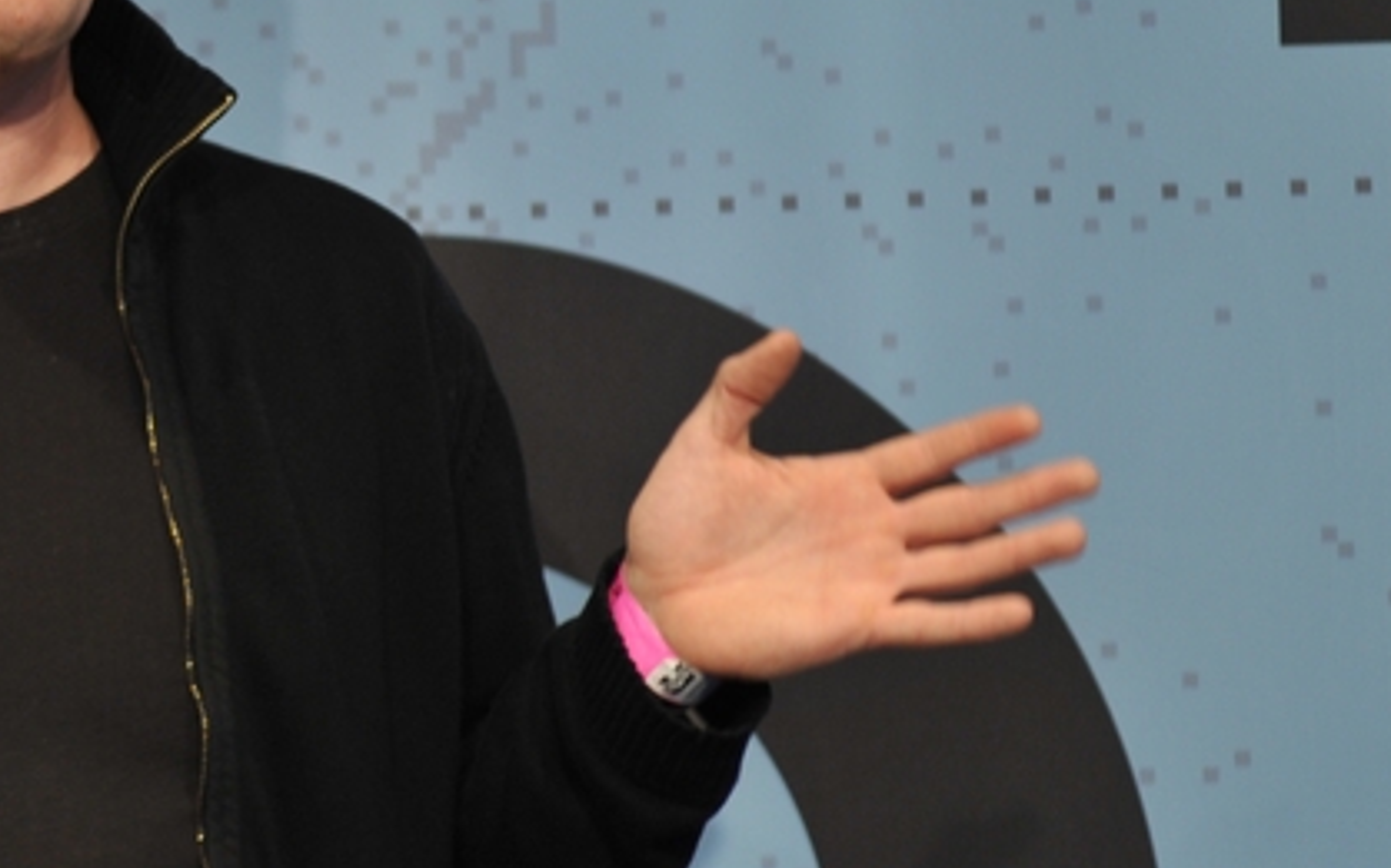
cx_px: 43
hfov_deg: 4.3
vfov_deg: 2.7
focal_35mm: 487
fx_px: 18457
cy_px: 215
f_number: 3.2
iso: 800
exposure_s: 1/80
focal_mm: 200
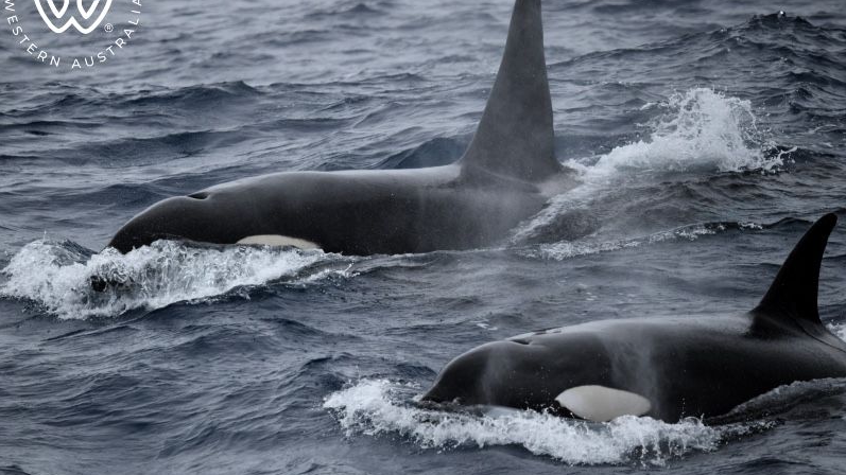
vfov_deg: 2.6
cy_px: 212
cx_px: 422
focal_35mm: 473
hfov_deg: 4.6
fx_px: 10609
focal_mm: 450
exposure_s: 1/8000
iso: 1400
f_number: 6
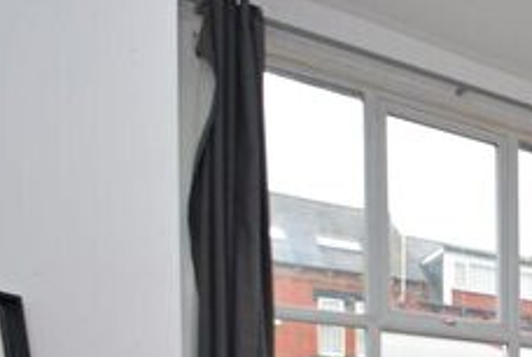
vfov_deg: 24.4
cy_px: 502
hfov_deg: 29.8
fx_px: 681
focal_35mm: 46
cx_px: 756
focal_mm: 10
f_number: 5.6
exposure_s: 1/125
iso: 400
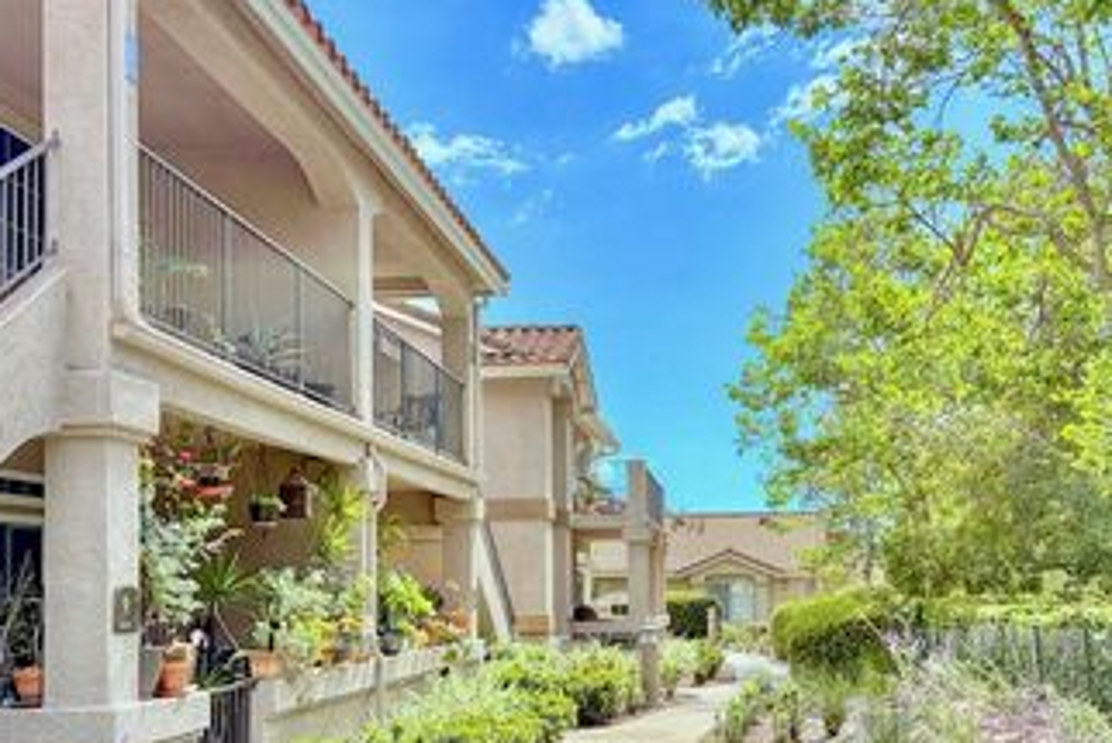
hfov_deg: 46.2
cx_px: 656
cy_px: 534
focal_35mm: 42
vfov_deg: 31.5
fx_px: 1298
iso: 50
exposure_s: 1/3125
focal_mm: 5.96
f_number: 1.6
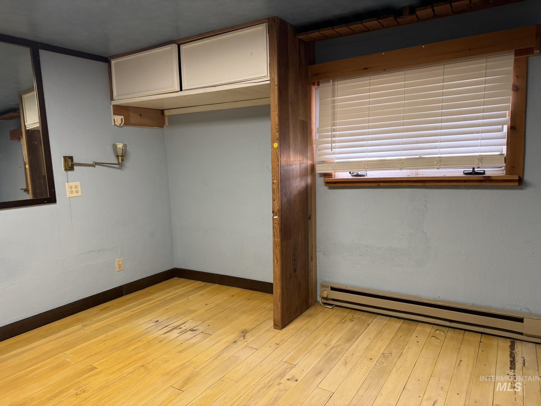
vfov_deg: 56.8
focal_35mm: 24
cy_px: 203
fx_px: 375
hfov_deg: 71.6
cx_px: 270
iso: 160
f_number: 1.78
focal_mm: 6.76
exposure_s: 1/60
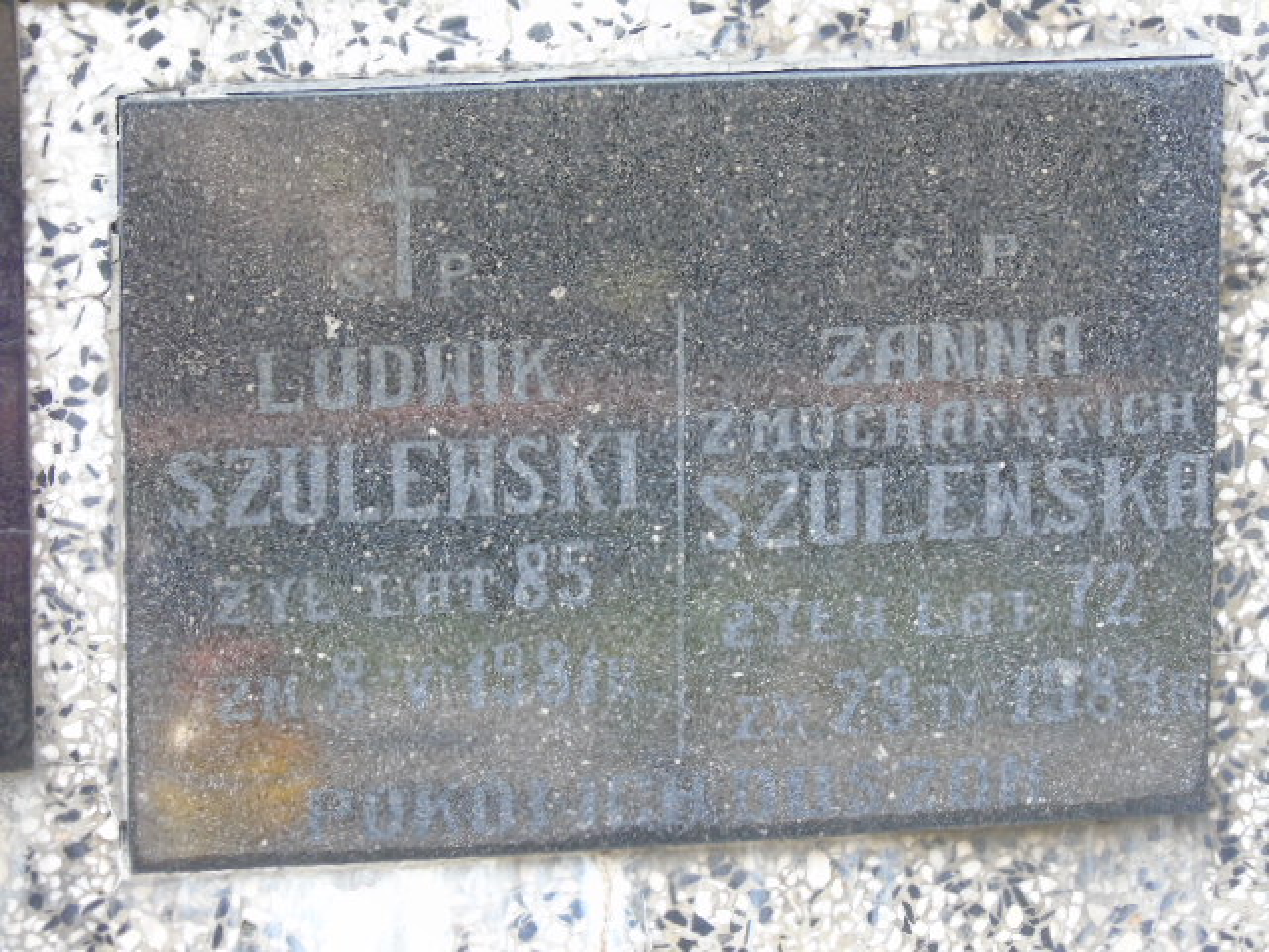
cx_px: 634
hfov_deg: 10.6
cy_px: 476
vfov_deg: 8.0
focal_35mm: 186
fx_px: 6819
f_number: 5
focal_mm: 33
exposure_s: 1/125
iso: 400
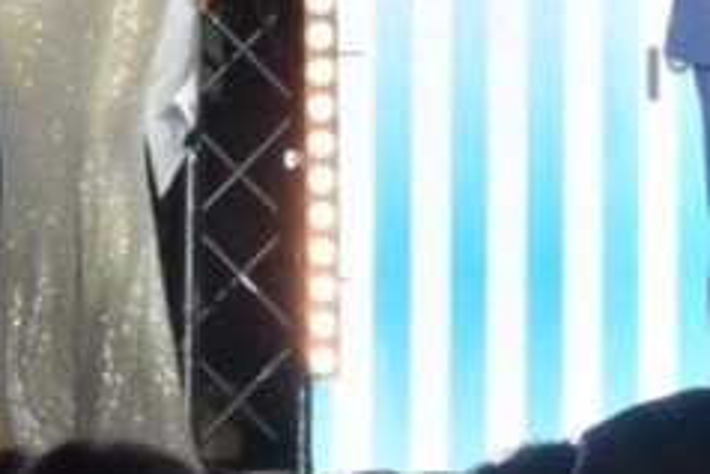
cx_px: 874
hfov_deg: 4.5
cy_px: -218
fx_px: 8959
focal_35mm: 454
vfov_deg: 3.0
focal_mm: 120
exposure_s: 1/100
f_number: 22
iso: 16000
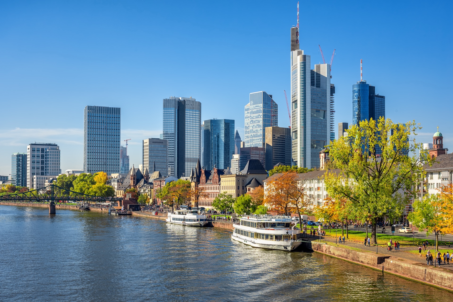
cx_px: 226
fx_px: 629
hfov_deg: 39.6
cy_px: 151
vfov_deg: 27.0
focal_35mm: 50
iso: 64
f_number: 11
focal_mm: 50
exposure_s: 1/100
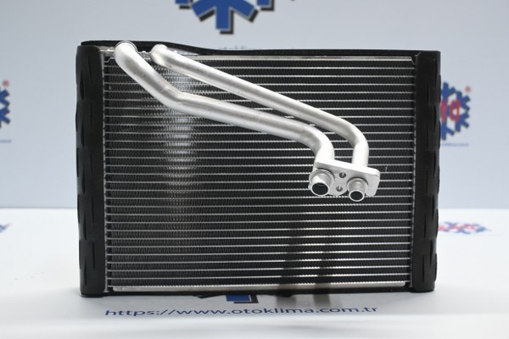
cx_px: 254
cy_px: 170
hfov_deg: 35.9
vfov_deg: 24.4
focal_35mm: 56
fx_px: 785
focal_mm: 37
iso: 1400
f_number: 5.3
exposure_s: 1/60
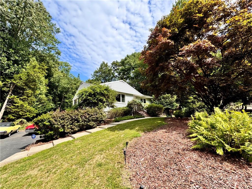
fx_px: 102
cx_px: 126
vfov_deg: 85.7
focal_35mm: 14
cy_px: 94
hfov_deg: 102.1
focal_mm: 2.22
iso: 50
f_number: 2.2
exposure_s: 1/932
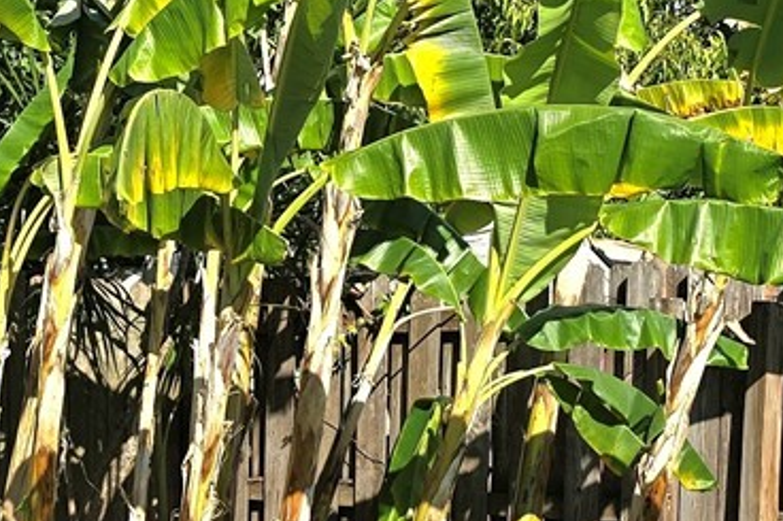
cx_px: -53
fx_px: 2261
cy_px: 174
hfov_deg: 18.9
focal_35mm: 104
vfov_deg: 13.1
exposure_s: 1/833
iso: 12
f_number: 1.7
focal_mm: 6.3
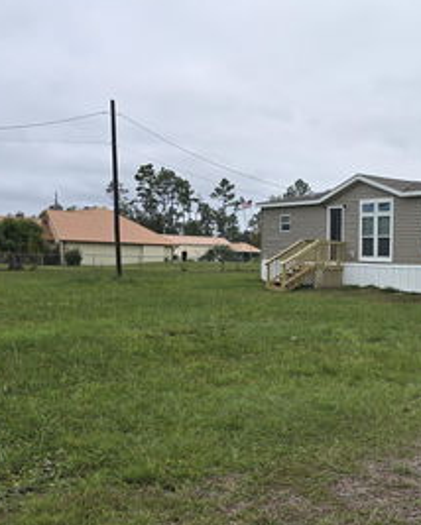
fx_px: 669
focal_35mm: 43
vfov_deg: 42.8
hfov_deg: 32.3
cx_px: 415
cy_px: 289
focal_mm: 6.3
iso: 12
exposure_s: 1/284
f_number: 1.7
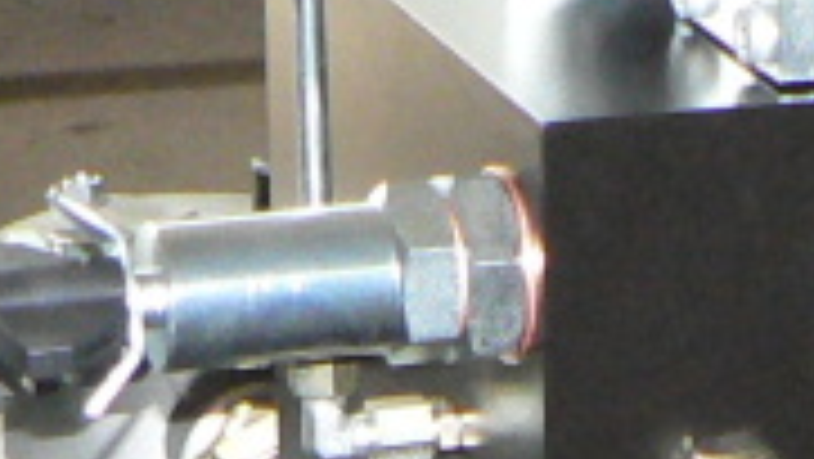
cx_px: 1088
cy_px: 1040
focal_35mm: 253
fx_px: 5463
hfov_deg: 8.4
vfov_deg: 4.7
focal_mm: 7
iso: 400
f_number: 2.8
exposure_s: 1/50
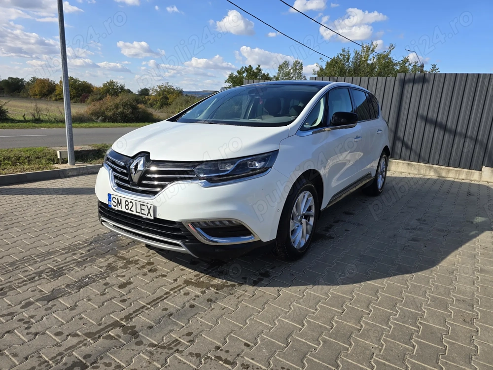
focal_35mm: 23
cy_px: 185
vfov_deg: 58.9
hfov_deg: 73.9
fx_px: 328
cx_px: 246
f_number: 1.7
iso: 12
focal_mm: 6.3
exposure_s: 1/645
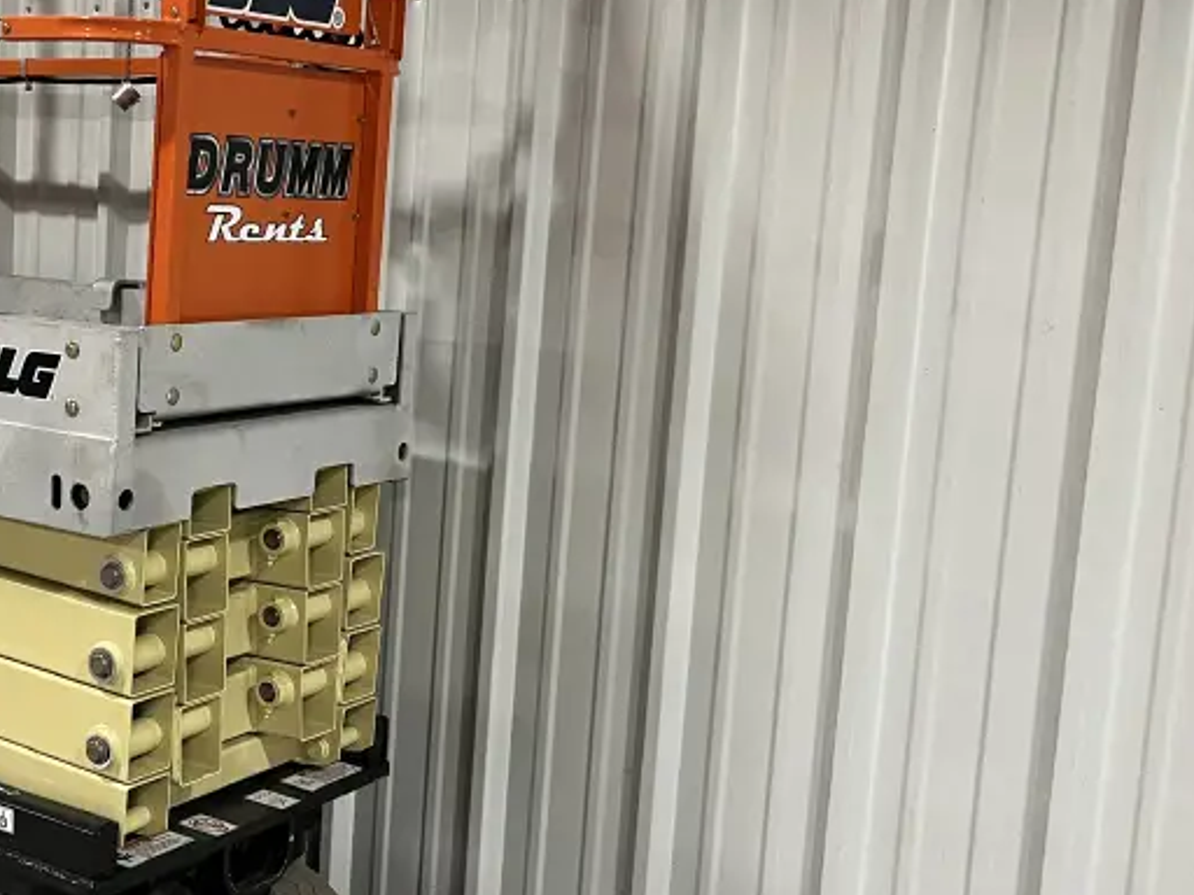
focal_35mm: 52
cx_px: 138
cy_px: 431
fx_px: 1794
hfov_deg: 34.9
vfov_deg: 28.0
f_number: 1.6
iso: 125
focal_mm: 5.1
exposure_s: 1/62
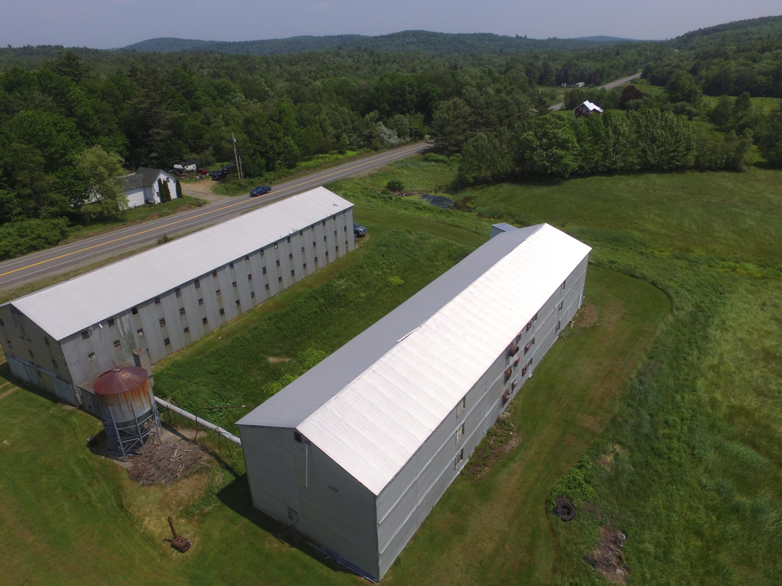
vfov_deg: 66.0
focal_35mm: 20
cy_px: 293
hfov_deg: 81.7
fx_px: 452
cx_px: 391
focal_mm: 3.61
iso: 100
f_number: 2.8
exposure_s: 1/2404
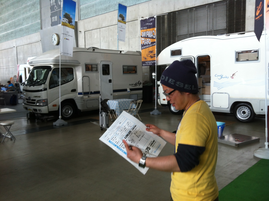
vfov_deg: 40.6
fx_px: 272
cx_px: 134
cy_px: 100
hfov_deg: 52.7
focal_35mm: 35
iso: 80
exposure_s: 1/17
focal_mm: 3.85
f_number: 2.8
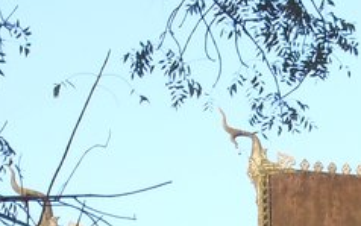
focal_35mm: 173
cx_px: 358
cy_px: 447
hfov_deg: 12.0
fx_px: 1703
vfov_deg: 7.3
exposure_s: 1/200
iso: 100
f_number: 2.8
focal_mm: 6.2
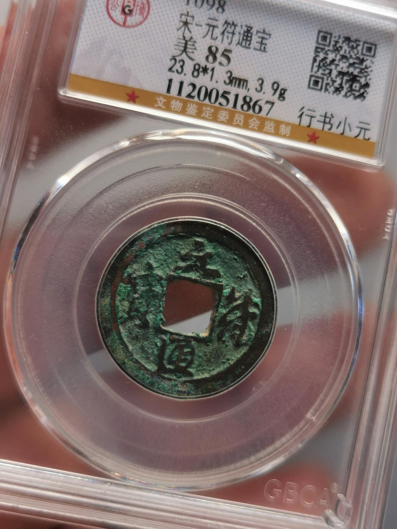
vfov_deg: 38.9
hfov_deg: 29.7
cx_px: 198
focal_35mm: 49
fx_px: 749
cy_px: 264
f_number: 1.6
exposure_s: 1/296
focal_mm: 5.56
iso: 50
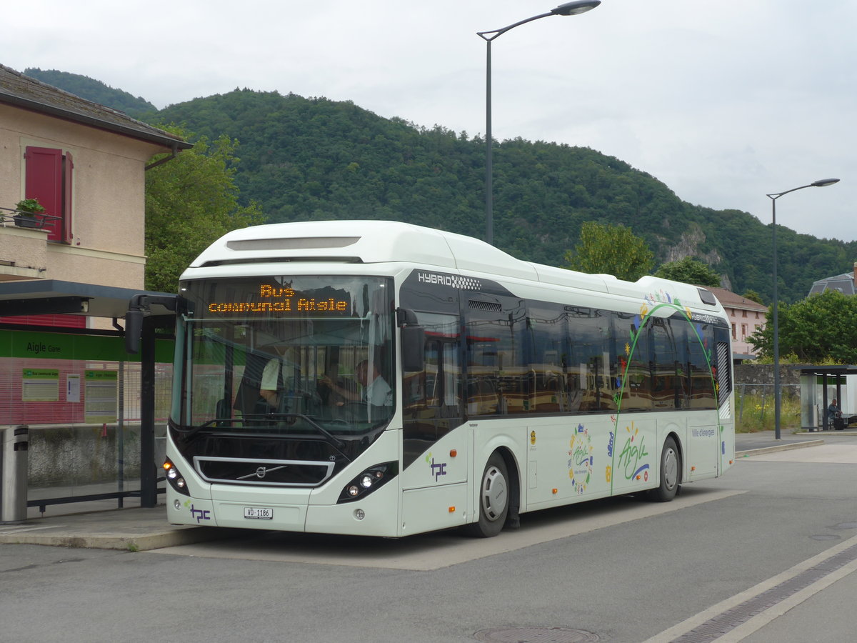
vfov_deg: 23.7
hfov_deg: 31.2
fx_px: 1535
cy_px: 322
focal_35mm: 62
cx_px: 428
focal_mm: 12.7
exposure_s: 1/160
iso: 80
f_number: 3.7
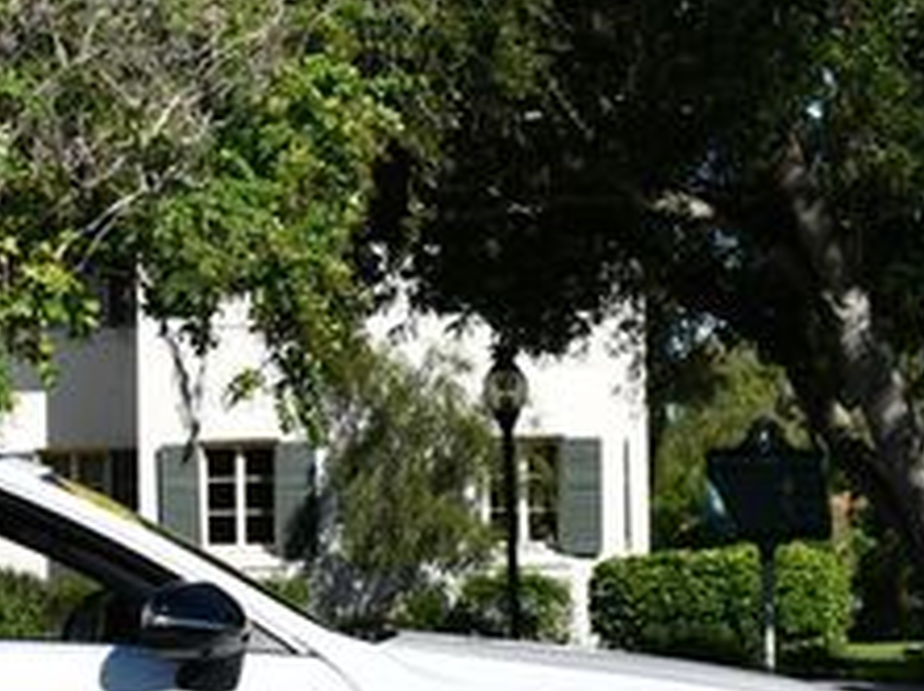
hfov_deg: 12.9
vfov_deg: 9.9
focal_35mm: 150
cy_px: 387
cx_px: -92
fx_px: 4000
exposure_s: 1/320
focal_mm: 27
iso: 100
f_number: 9
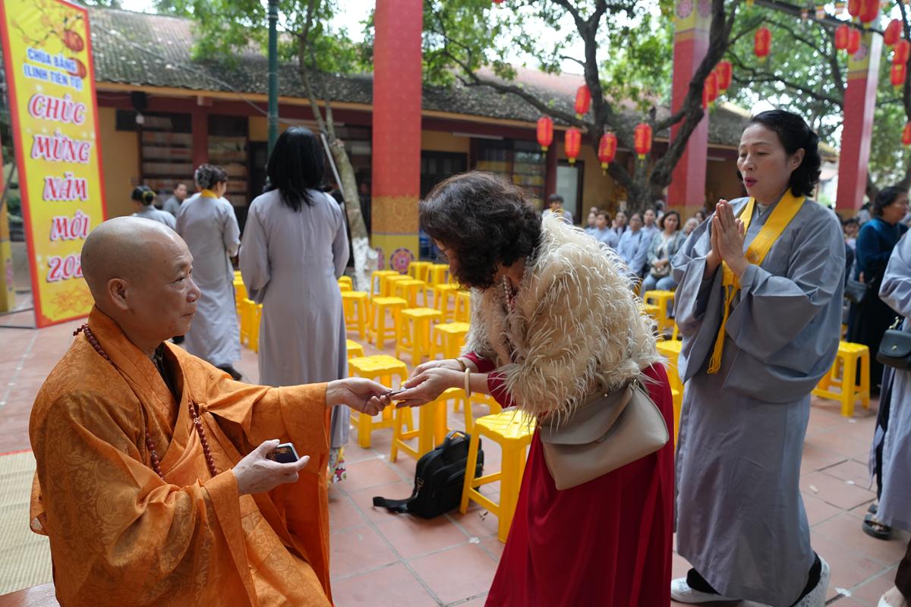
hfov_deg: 73.7
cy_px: 304
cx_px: 456
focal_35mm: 24
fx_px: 607
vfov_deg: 53.1
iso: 1600
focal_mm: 24
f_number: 4
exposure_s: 1/160
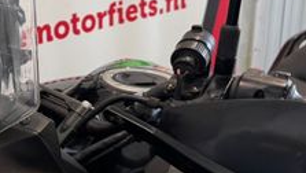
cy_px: 110
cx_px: -45
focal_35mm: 75
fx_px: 609
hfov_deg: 25.7
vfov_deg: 16.1
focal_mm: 6.76
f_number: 1.78
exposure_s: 1/50
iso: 160
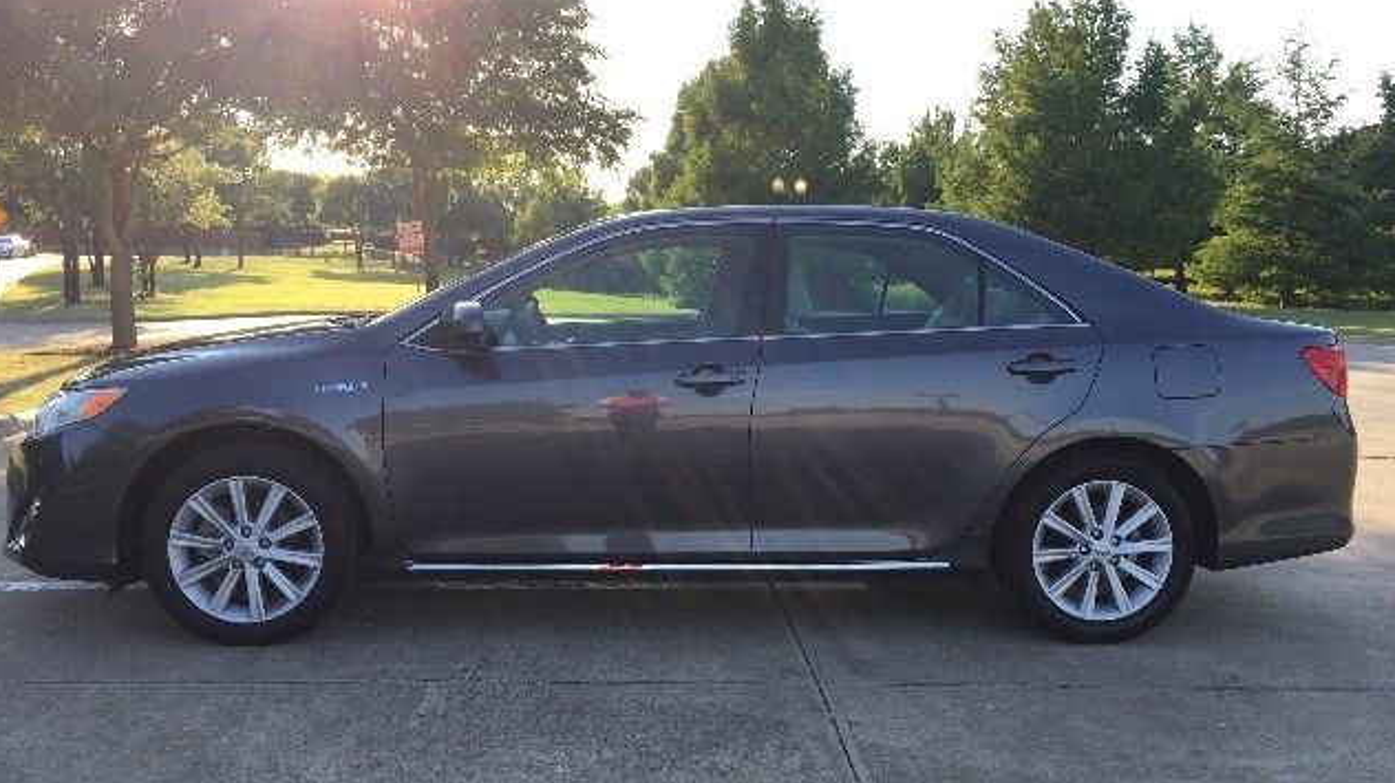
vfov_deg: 36.6
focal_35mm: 32
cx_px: 695
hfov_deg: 61.0
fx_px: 1183
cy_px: 432
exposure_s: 1/380
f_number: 2.2
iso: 32
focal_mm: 4.15
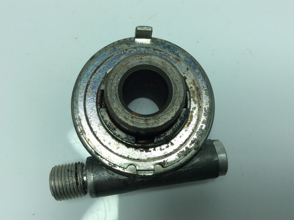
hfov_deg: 56.9
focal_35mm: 32
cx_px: 147
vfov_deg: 44.0
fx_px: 271
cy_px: 110
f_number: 2.4
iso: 32
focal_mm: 3.3
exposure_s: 1/414
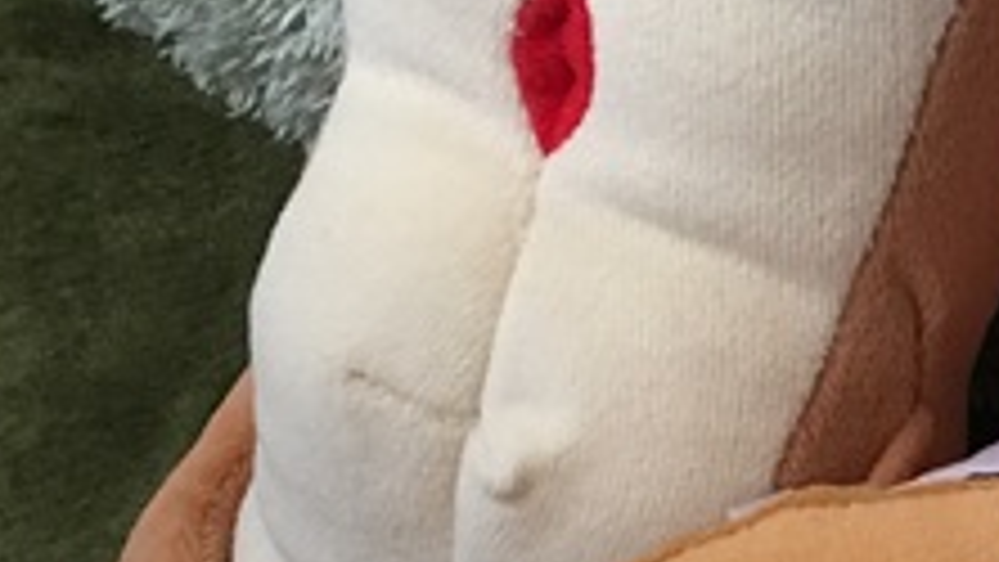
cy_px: 531
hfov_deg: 13.3
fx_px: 3868
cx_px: 1786
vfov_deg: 8.3
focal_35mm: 146
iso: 40
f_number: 2.2
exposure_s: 1/15
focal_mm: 4.15
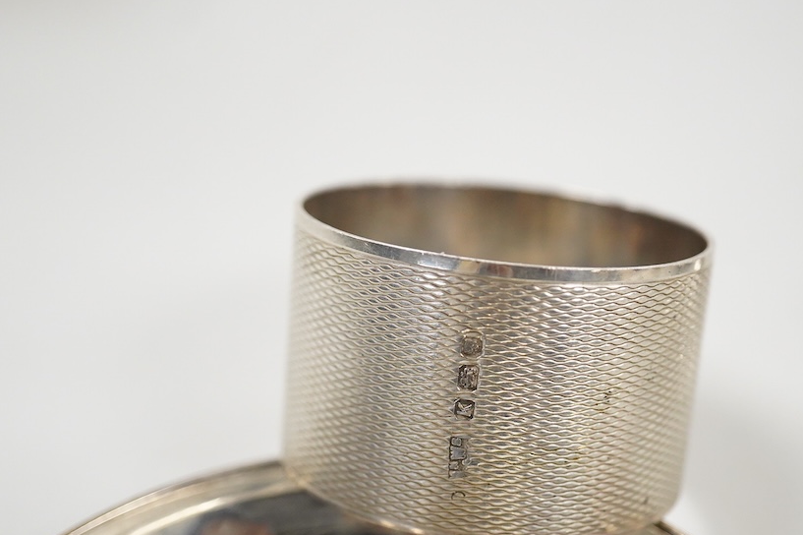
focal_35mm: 62
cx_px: 451
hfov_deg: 32.4
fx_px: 1382
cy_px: 347
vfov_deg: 21.8
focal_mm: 30
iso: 2500
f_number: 3.5
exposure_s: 1/500
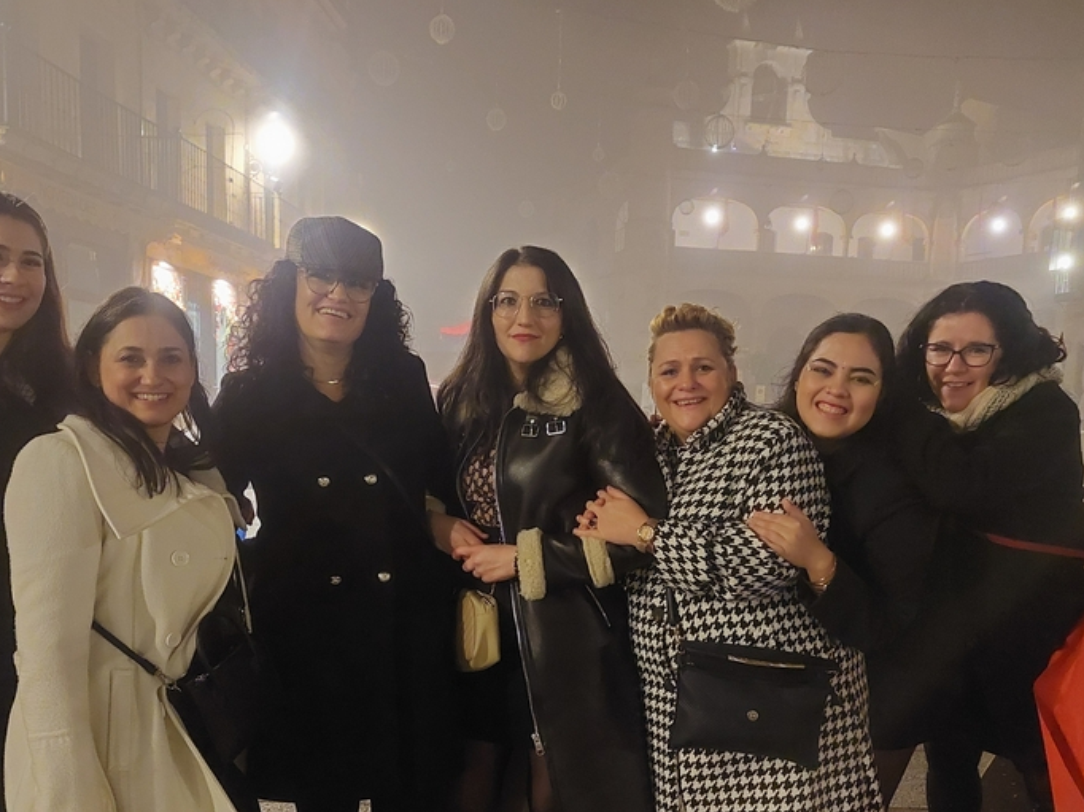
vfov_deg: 42.6
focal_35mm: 33
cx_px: 529
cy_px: 514
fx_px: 1033
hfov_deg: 55.4
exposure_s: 1/25
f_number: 1.8
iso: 2000
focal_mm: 5.23
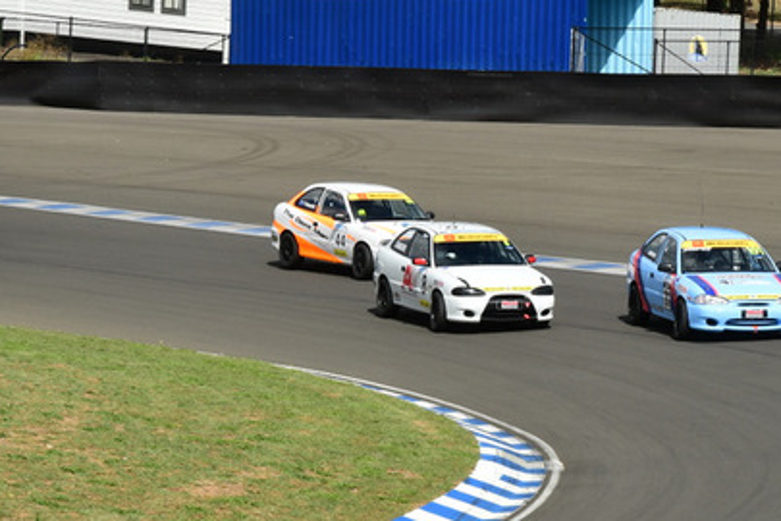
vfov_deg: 5.8
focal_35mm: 237
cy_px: 282
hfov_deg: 8.7
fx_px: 5141
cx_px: 573
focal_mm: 80
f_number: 11
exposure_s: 1/400
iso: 200
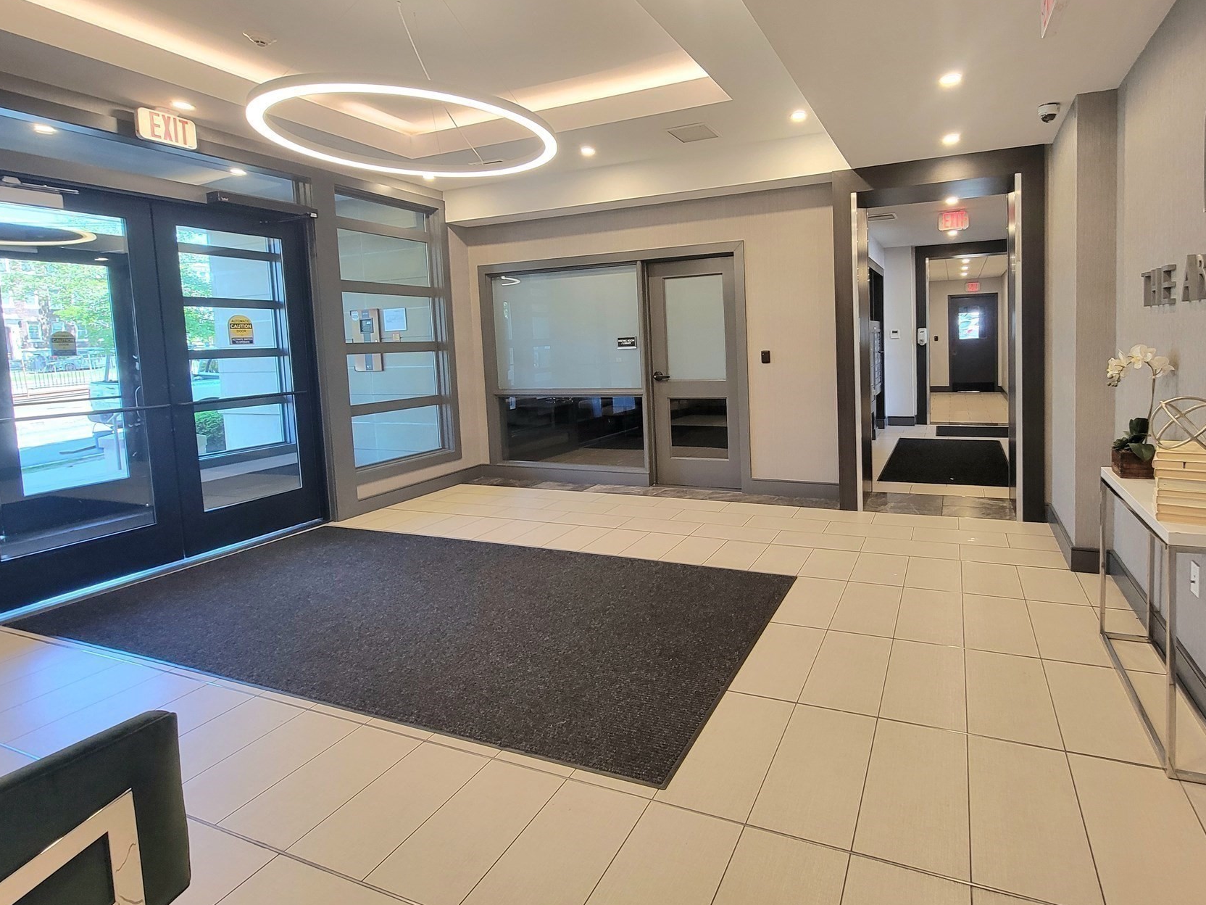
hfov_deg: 93.0
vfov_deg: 77.2
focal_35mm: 16
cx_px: 735
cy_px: 363
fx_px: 557
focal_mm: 2.2
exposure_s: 1/50.3
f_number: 2.2
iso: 160
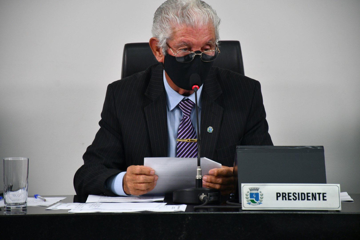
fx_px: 2100
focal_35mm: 210
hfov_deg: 9.8
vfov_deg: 6.5
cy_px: 120
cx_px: 180
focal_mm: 140
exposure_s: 1/160
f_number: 5.6
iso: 800
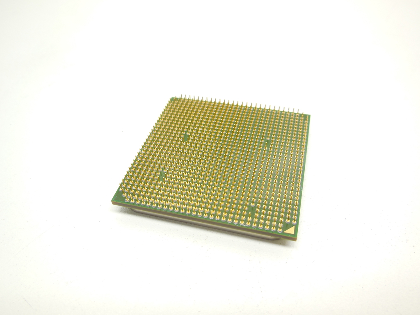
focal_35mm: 30
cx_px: 210
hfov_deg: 60.0
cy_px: 158
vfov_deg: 46.8
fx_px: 364
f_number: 3.2
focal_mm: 5.3
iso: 125
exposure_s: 1/80
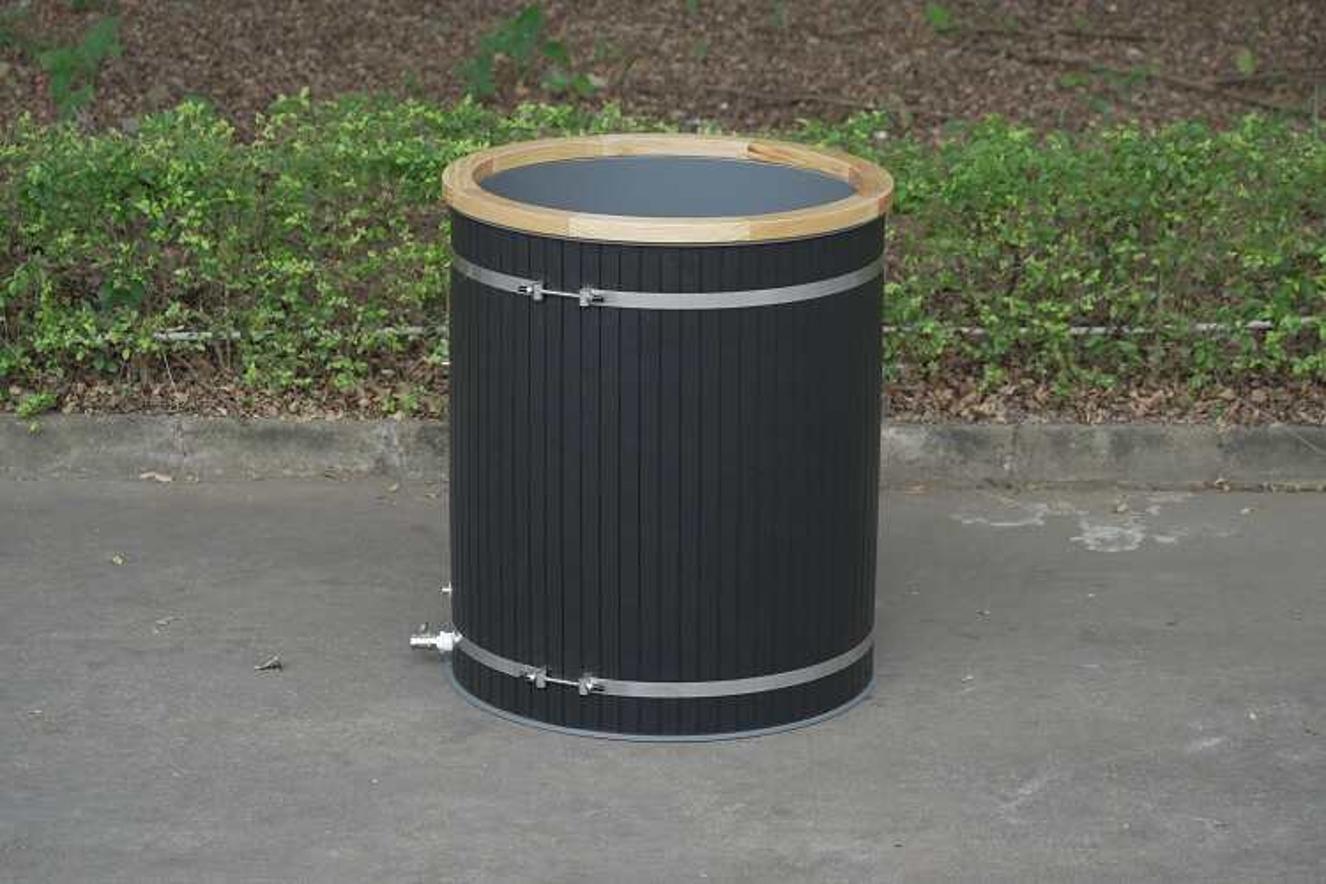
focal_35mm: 105
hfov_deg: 19.5
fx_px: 3867
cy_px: 442
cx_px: 663
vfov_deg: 13.0
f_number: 5
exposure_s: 1/125
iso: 400
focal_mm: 105
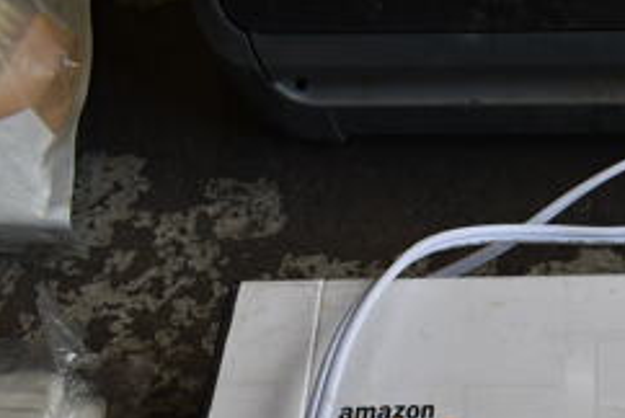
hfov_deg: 26.5
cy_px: 395
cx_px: 736
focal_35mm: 68
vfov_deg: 19.6
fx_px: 1182
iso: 180
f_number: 8
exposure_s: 1/60
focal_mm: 18
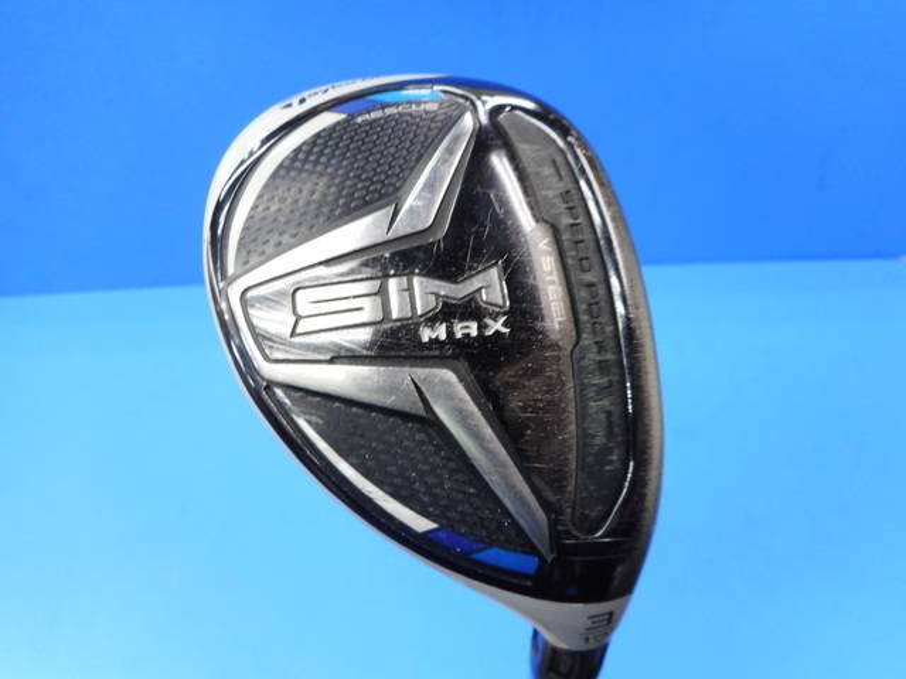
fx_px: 654
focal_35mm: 25
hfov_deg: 69.4
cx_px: 453
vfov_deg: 54.9
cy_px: 340
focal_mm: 4.5
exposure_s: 1/30
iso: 140
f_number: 3.7
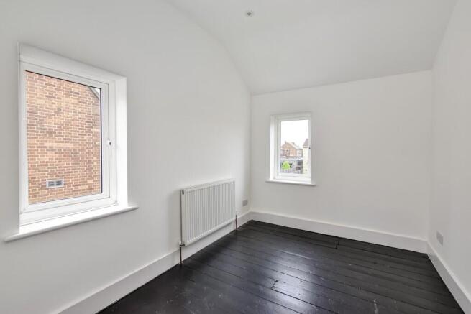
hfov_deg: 100.4
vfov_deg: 77.4
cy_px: 157
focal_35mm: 15
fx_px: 196
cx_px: 236
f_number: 8
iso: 640
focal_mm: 10
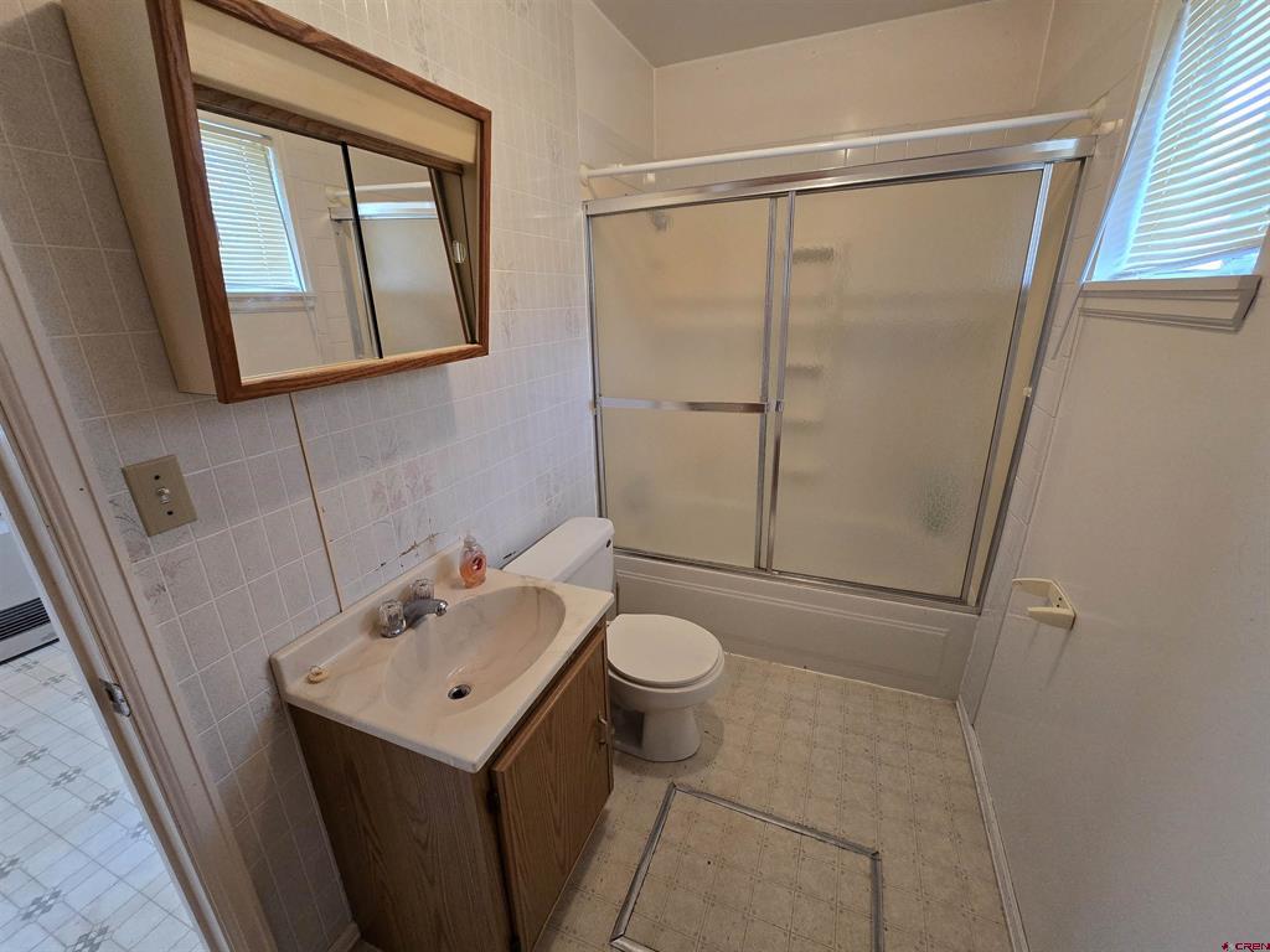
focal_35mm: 13
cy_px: 476
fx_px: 477
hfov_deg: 106.2
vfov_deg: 89.9
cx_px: 635
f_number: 2.2
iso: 250
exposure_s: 1/60
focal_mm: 2.2
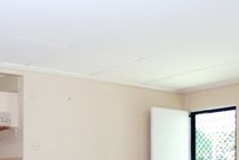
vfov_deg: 22.7
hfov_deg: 33.2
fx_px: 379
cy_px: 167
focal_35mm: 57
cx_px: 23
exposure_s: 1/80
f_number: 2.5
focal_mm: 4.7
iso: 125
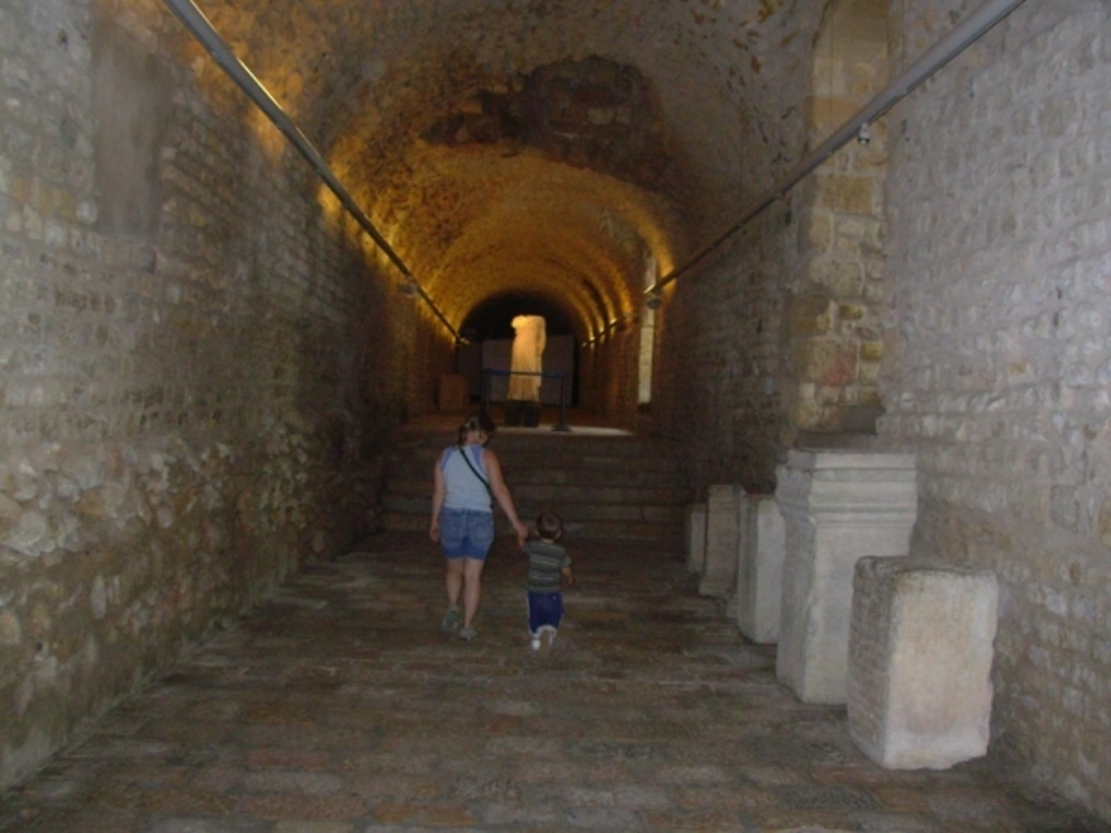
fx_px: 1220
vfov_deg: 37.7
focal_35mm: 38
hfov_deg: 49.0
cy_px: 416
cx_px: 556
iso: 200
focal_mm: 6.3
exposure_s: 1/128
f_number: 2.9
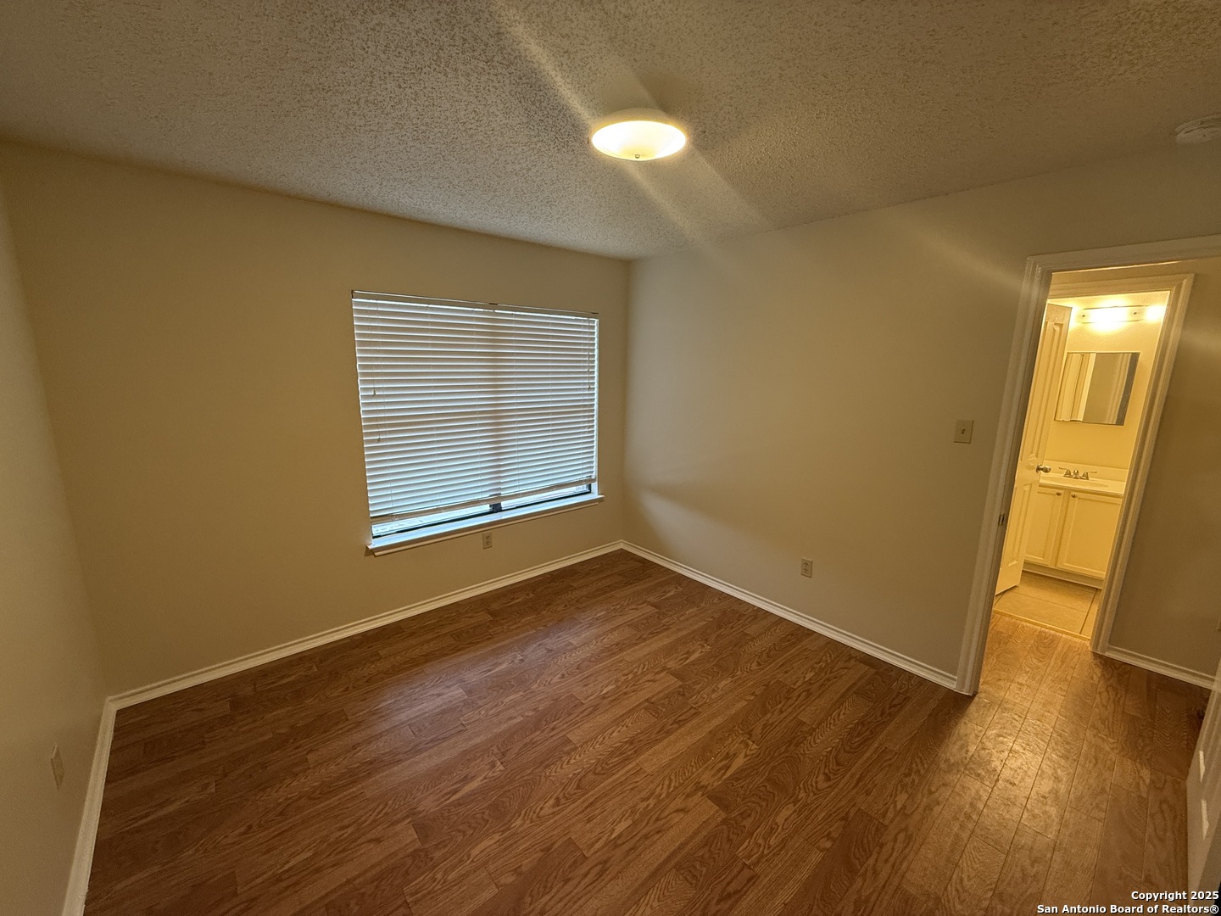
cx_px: 610
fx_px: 494
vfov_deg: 85.7
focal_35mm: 14
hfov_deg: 102.1
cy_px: 458
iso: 200
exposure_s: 1/60
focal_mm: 2.22
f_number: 2.2
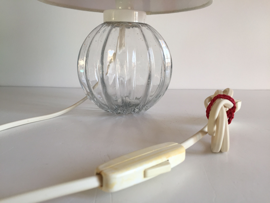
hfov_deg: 61.7
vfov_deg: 48.2
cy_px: 102
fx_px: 226
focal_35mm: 29
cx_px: 135
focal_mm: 4.15
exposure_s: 1/50
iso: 40
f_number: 2.2
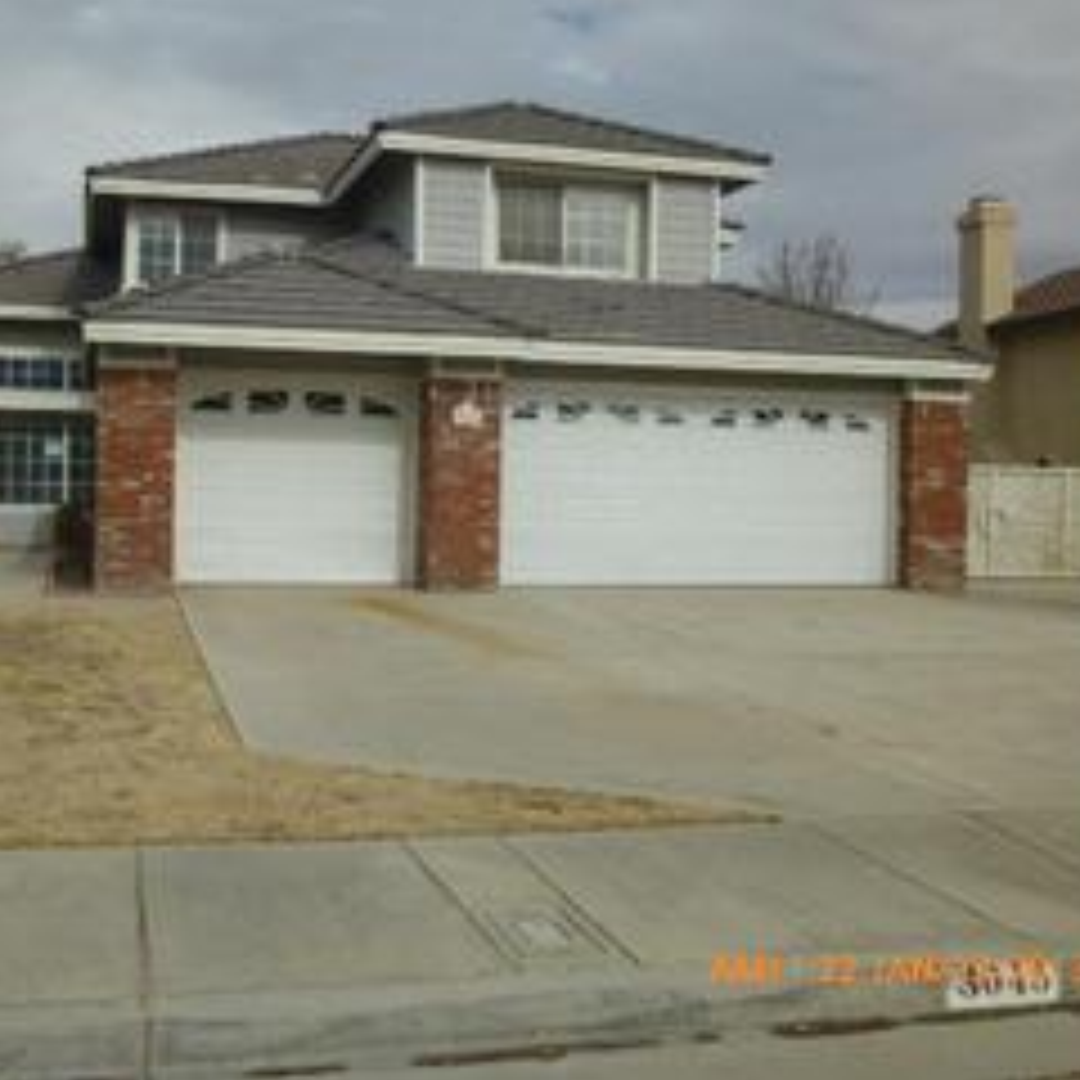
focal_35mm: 37
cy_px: 500
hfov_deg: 44.6
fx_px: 1306
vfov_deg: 44.9
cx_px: 410
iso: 100
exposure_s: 1/320
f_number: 9
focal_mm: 5.2
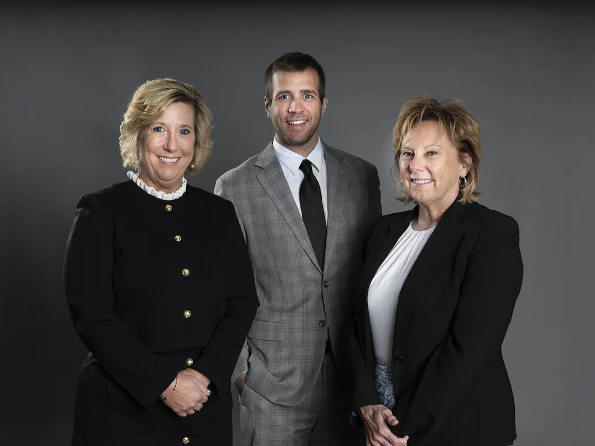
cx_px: 298
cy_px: 223
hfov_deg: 41.2
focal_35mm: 46
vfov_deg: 31.5
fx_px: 791
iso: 200
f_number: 8
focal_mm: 58.6
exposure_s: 1/160
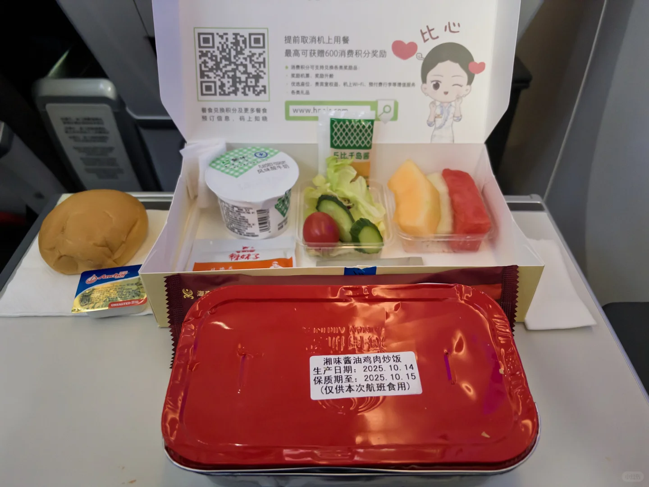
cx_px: 324
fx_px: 487
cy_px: 244
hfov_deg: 67.3
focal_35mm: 26
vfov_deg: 53.1
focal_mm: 5.96
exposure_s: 1/30
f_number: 1.6
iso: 3200
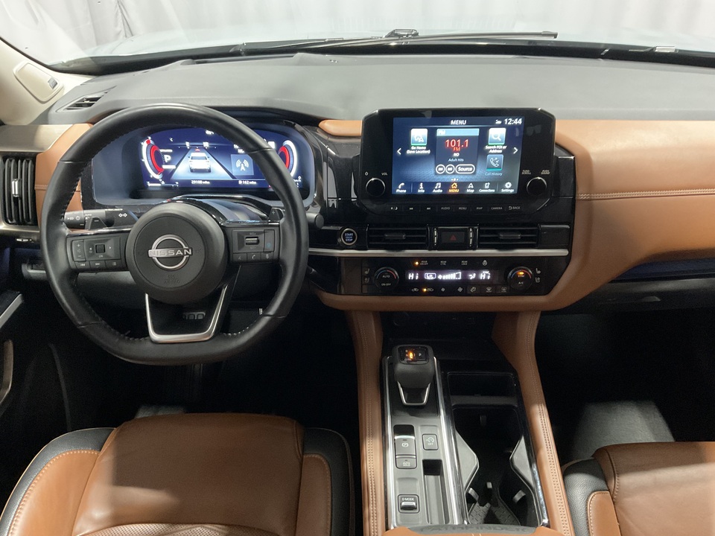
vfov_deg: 48.2
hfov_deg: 61.7
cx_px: 358
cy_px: 268
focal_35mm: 29
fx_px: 599
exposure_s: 1/25
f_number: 1.8
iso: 320
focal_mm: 3
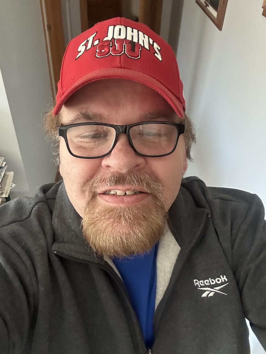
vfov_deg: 60.0
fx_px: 307
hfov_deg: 46.8
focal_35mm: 30
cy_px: 177
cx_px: 133
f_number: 1.9
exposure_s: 1/37
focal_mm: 2.69
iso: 400
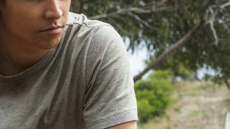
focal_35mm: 261
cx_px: 34
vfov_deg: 4.7
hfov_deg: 8.2
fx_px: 1591
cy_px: 56
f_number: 16
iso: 400
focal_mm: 141
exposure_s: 1/125
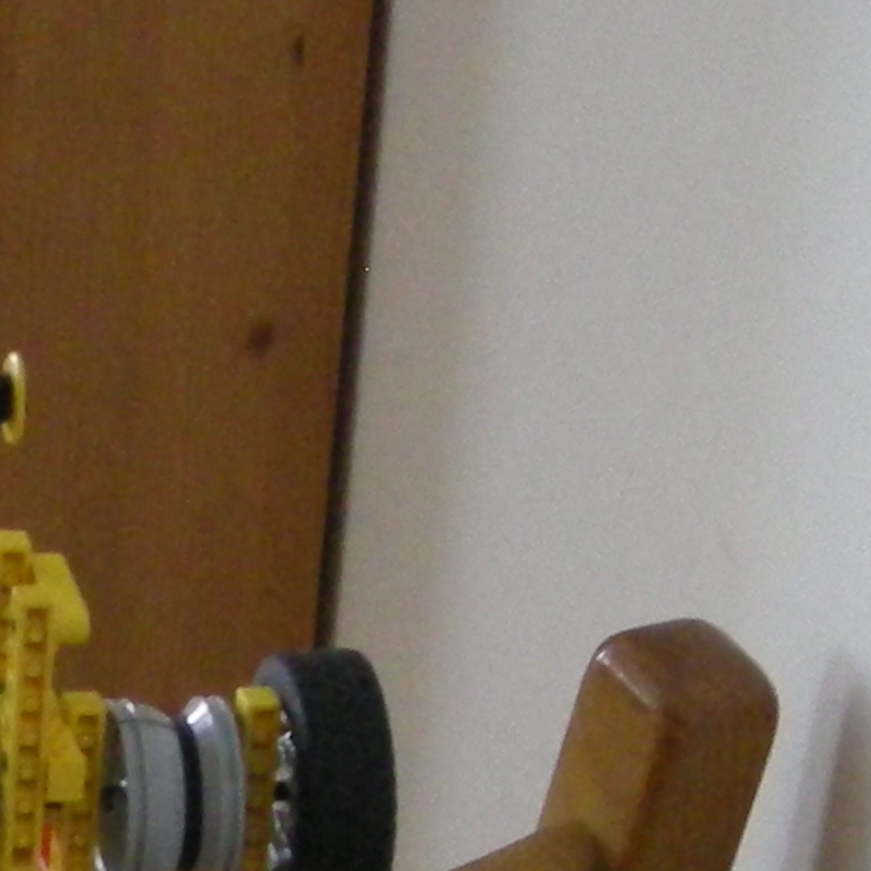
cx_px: -274
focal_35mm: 164
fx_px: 4669
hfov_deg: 10.4
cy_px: 635
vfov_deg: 10.6
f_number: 2.8
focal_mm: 5.7
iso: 400
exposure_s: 1/17.3
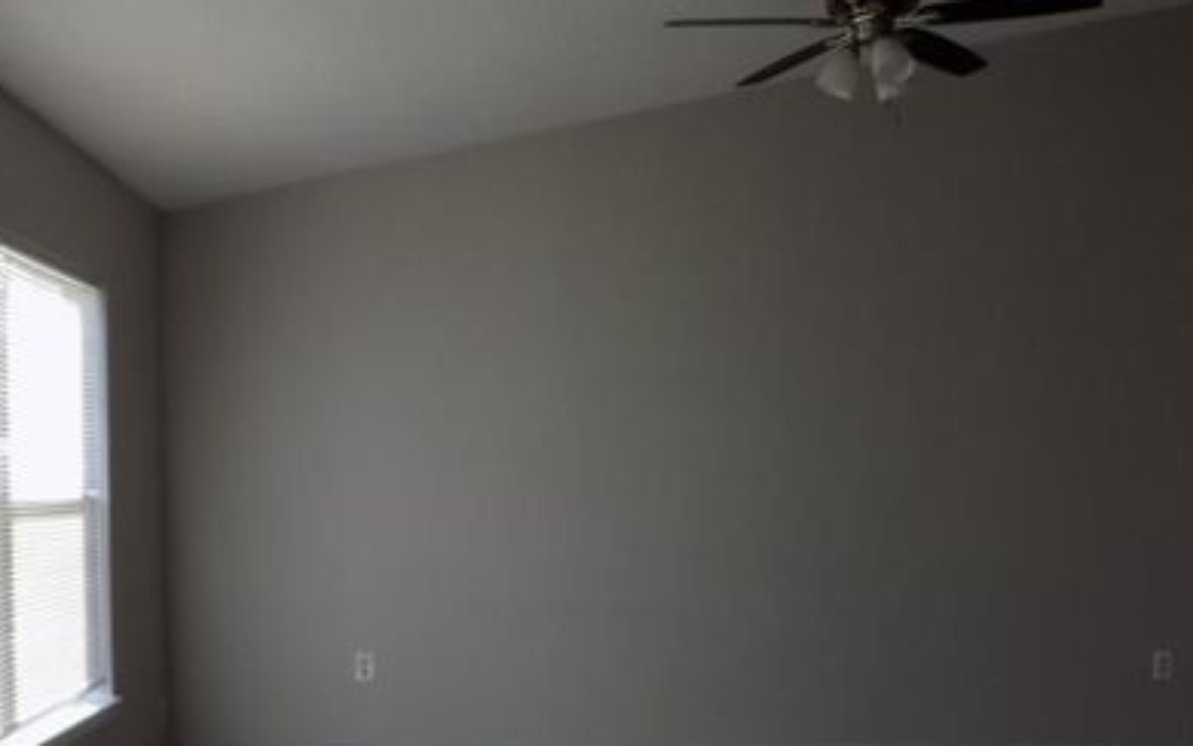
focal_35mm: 44
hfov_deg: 45.0
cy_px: 520
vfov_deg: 29.0
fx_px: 1431
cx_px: 470
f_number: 3.1
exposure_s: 1/125
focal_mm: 4
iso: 80
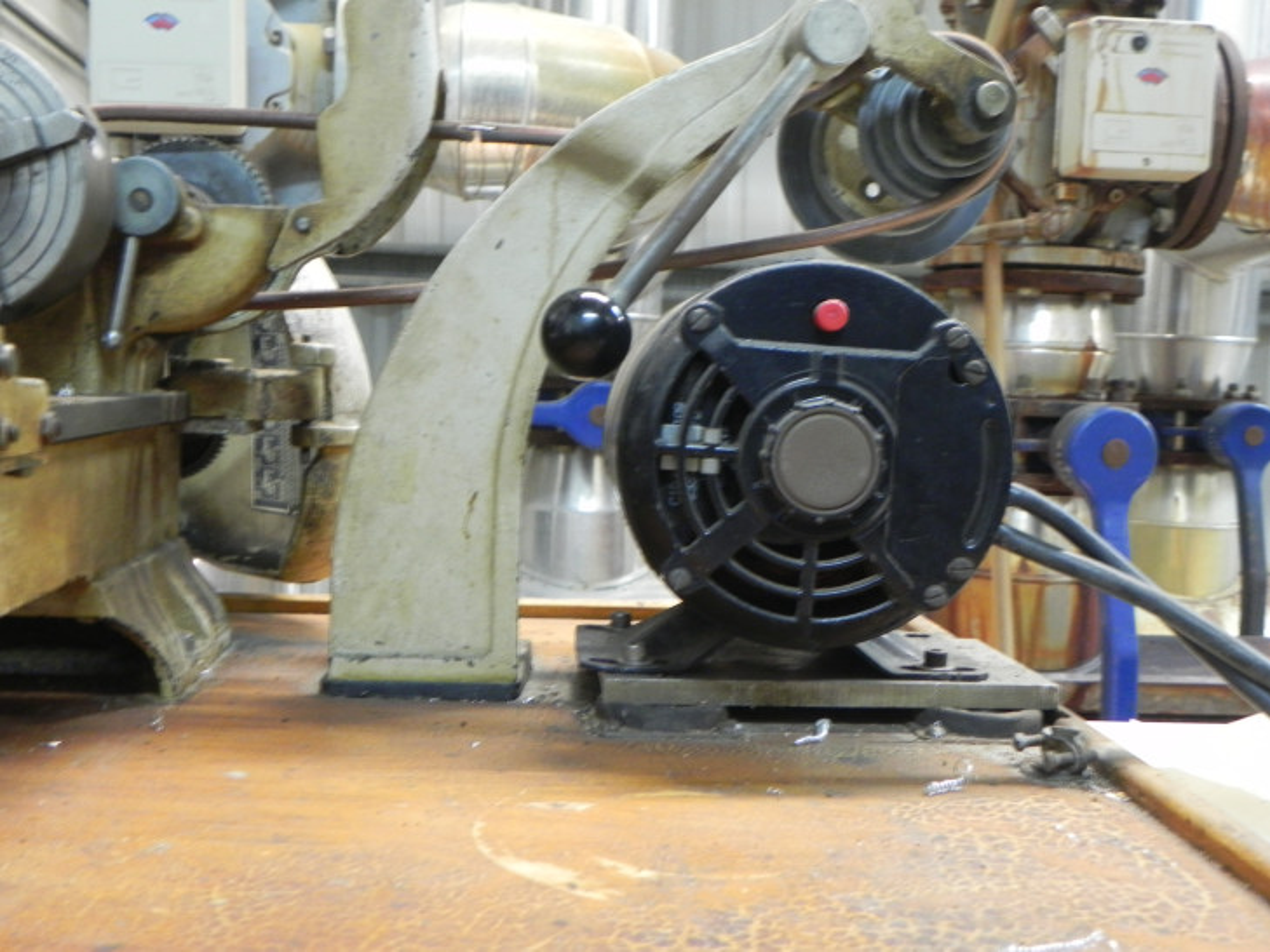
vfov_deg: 35.1
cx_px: 635
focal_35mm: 41
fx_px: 1504
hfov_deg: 45.8
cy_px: 476
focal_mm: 7.3
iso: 400
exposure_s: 1/6.6
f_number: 3.2
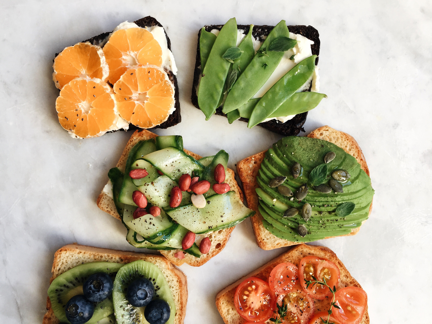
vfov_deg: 48.2
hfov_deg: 61.7
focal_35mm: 29
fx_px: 362
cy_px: 162
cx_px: 216
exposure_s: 1/50
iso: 40
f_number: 2.2
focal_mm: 4.2
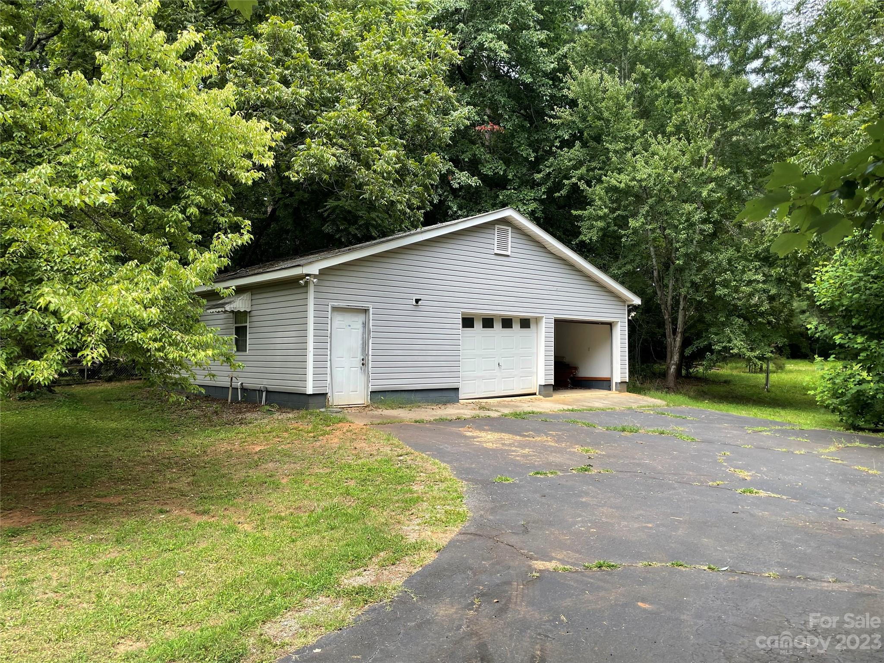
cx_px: 442
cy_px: 332
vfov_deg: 53.1
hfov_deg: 67.3
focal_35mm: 26
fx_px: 664
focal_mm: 4.2
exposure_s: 1/596
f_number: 1.6
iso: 32
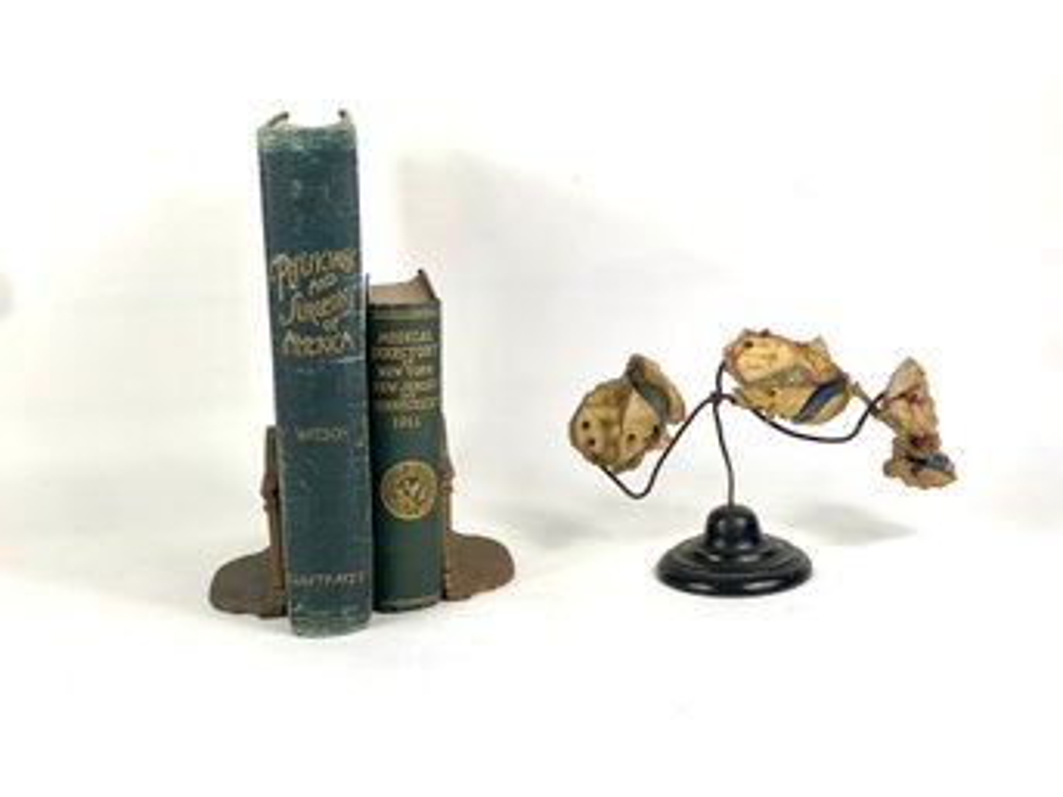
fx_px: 1596
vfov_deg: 28.0
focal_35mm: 52
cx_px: 532
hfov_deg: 36.8
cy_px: 398
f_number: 2
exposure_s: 1/180
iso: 20
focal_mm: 6
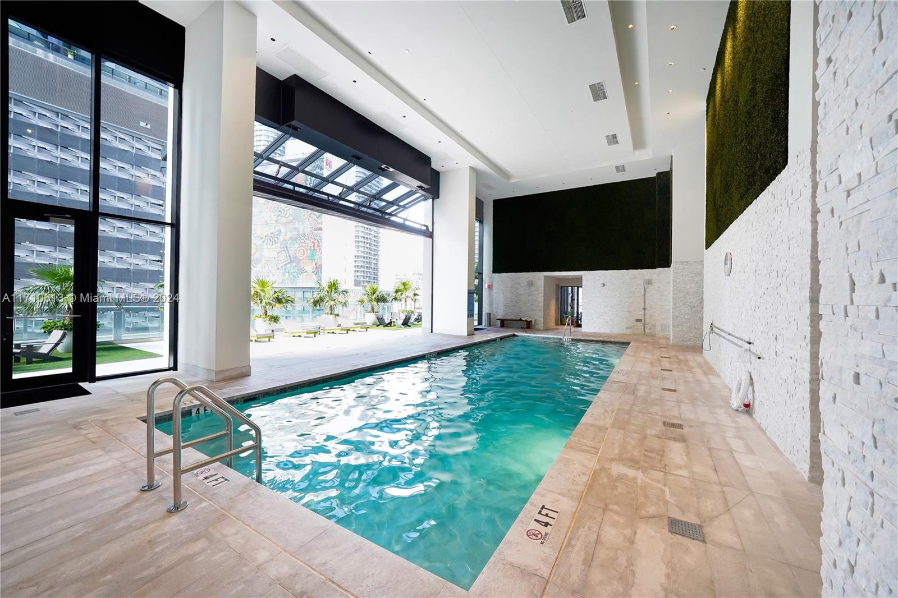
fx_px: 349
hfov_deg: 104.3
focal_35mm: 14
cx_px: 449
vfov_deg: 81.2
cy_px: 299
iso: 800
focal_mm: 14
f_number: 9
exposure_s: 1/30
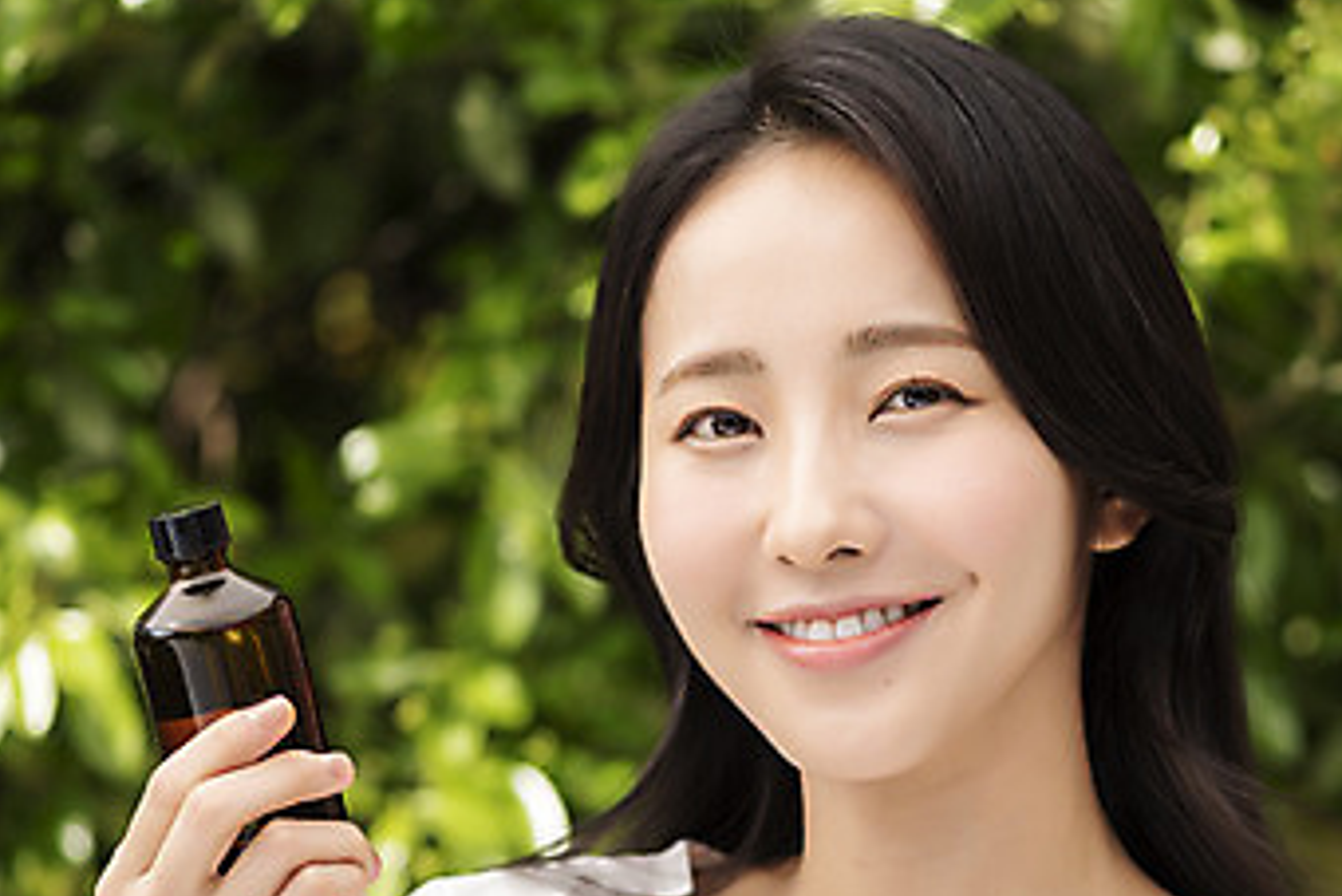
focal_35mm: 185
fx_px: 6899
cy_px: 635
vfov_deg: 7.4
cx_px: 851
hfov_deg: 11.1
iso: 100
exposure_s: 1/400
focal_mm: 105
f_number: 4
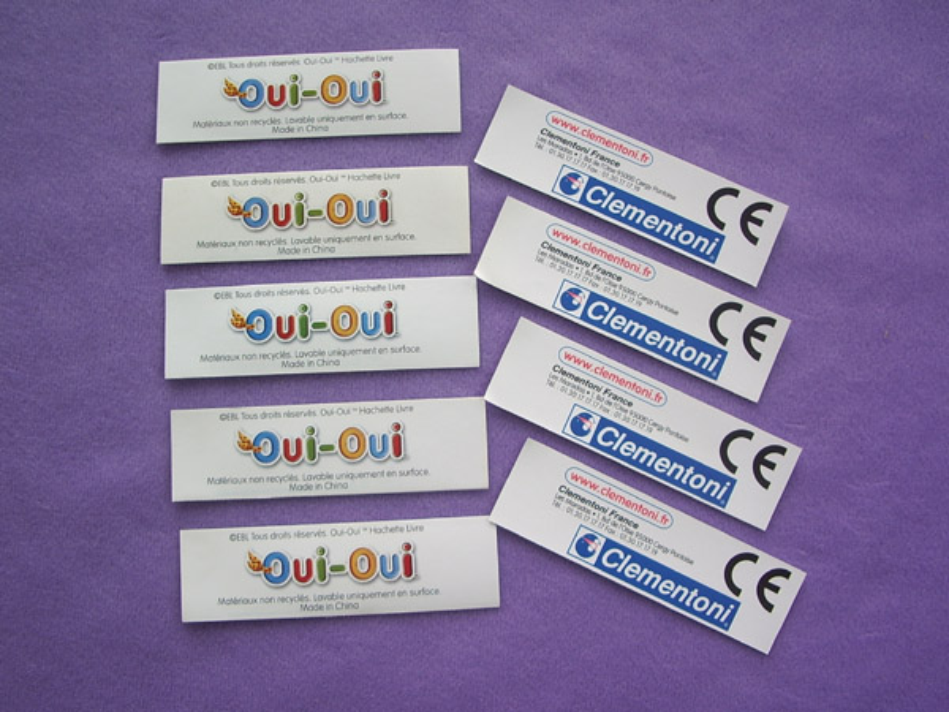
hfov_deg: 52.6
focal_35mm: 35
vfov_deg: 40.7
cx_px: 474
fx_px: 960
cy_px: 356
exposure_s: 1/80
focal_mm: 5.8
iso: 50
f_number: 2.6
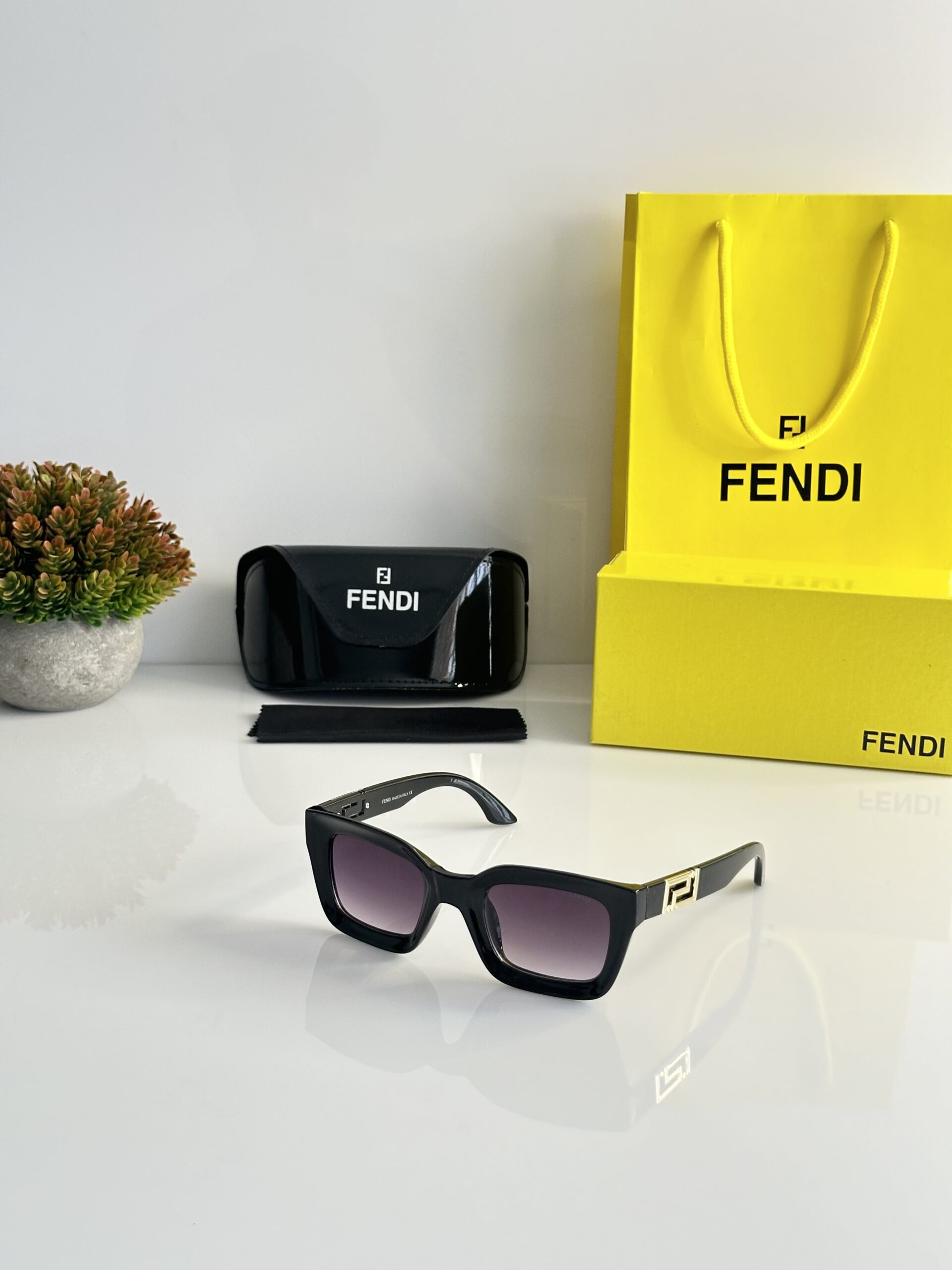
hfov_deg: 30.3
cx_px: 476
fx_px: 1760
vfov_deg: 39.7
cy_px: 635
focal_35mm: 48
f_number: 1.78
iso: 125
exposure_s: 1/60
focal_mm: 6.86
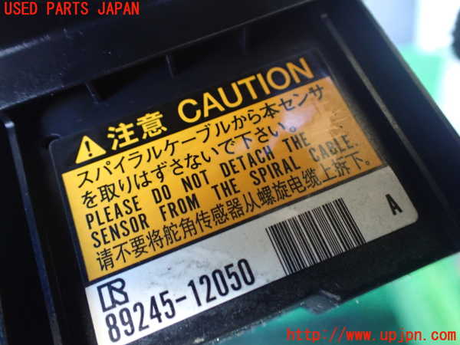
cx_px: 230
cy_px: 172
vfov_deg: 46.8
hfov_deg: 60.0
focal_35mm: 30
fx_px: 399
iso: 800
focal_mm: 5.4
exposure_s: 1/30
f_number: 2.3
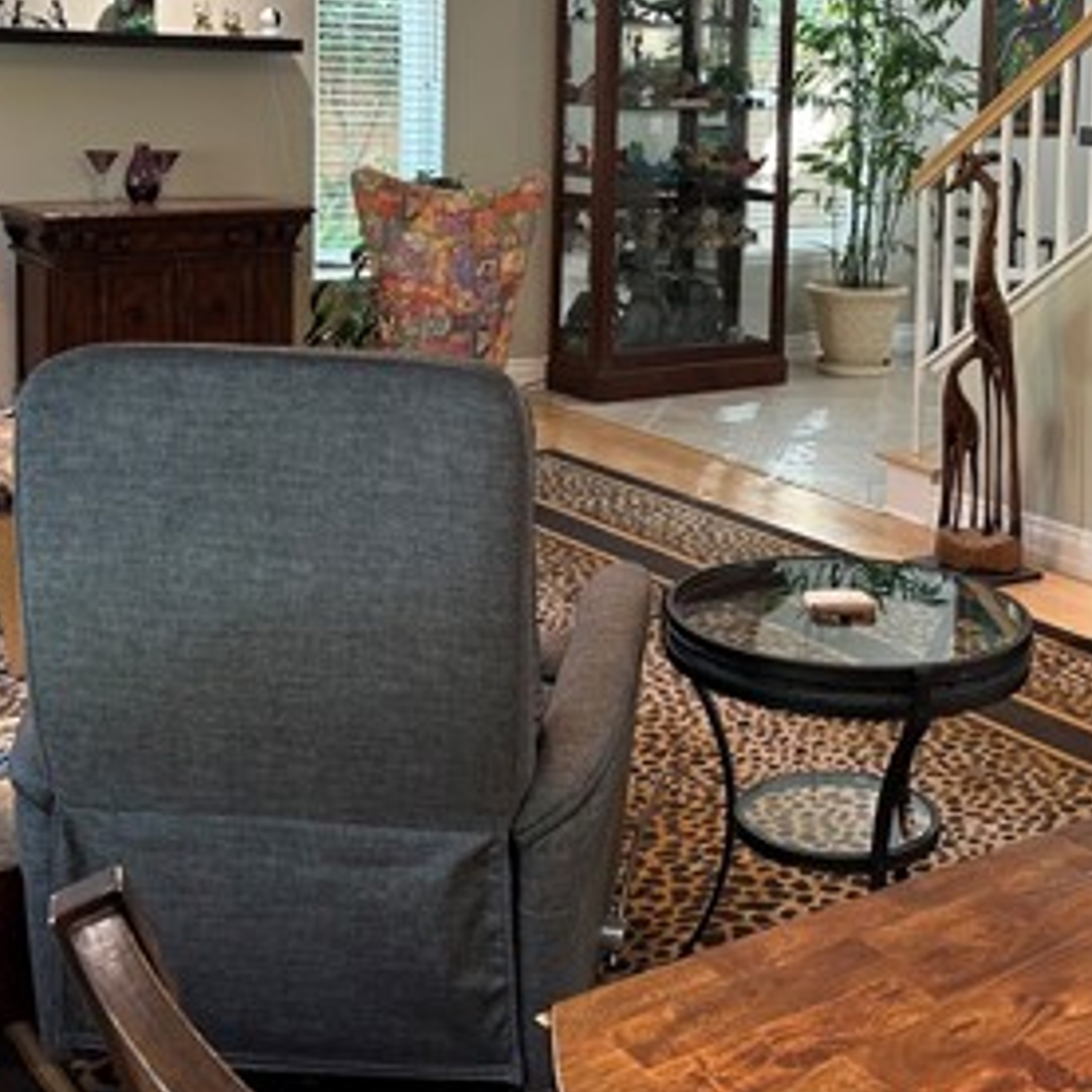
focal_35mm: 49
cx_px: 698
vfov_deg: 33.8
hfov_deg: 34.5
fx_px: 1749
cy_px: 248
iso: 160
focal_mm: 6.86
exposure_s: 1/60
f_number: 1.78
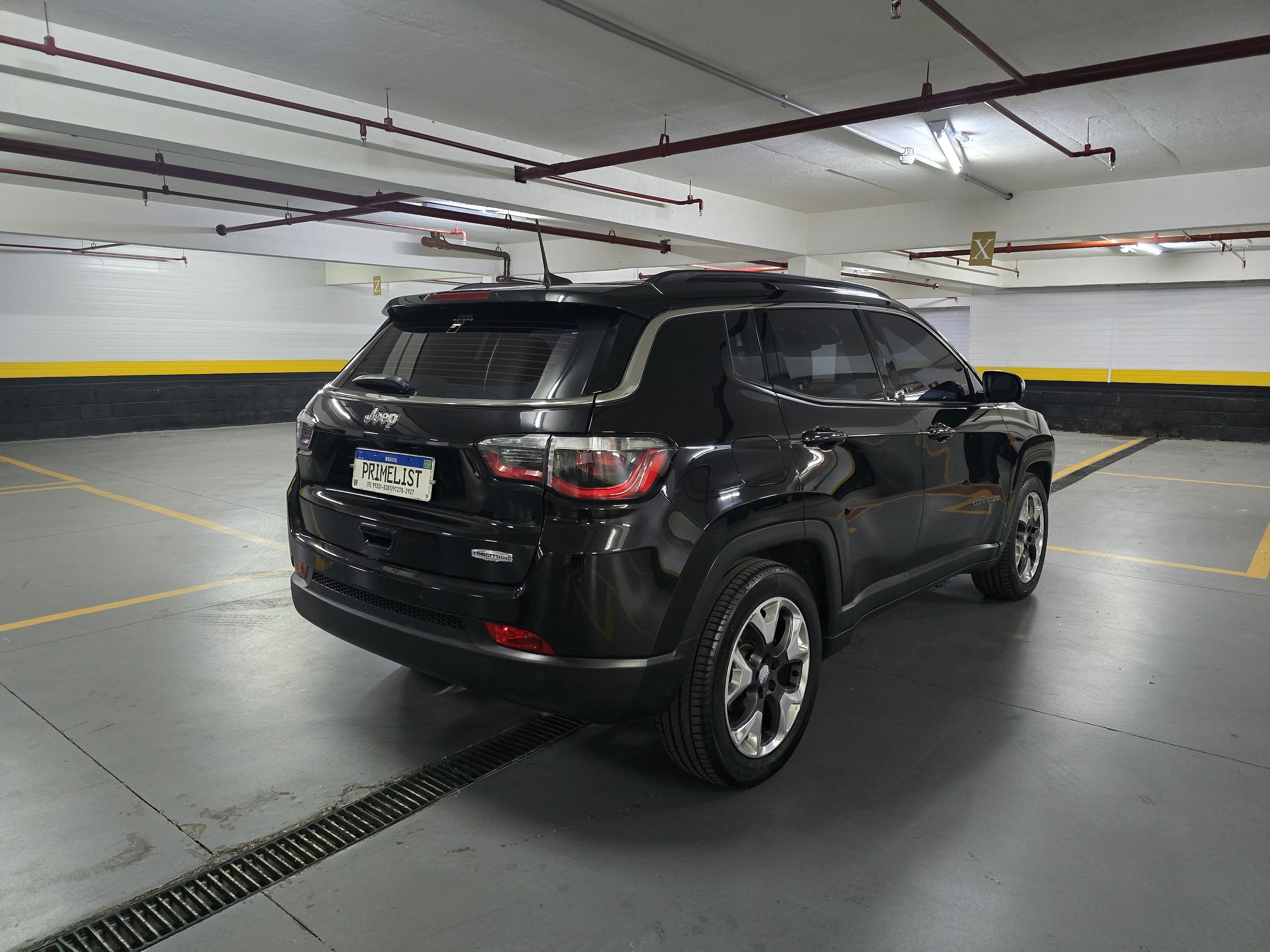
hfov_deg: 73.9
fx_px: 844
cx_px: 635
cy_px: 476
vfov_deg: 58.9
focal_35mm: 23
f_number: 1.7
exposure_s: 1/40
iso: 1600
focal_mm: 6.3
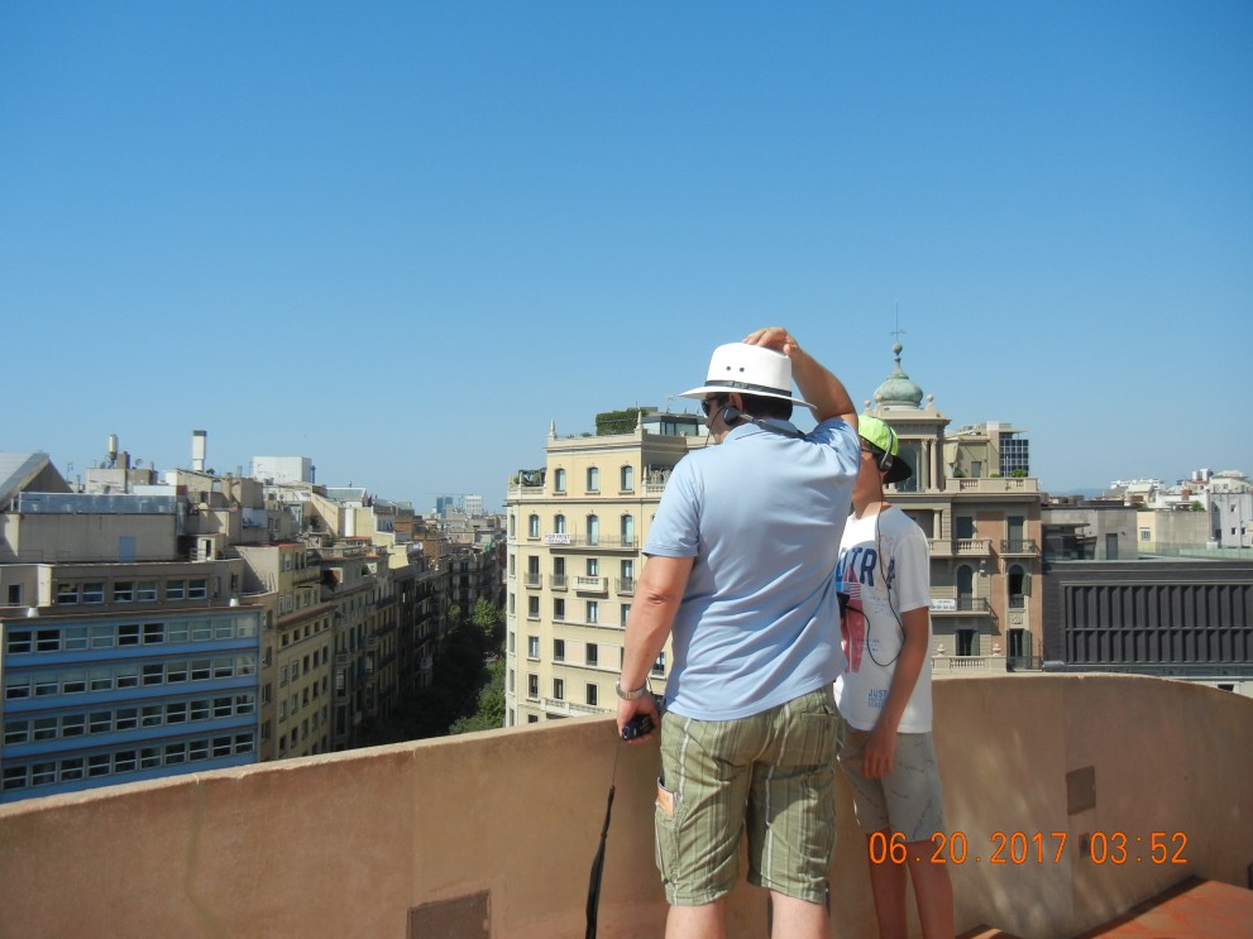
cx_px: 620
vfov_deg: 45.4
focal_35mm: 31
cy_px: 464
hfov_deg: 58.4
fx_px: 1122
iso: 160
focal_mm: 5.4
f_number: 7
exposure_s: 1/483
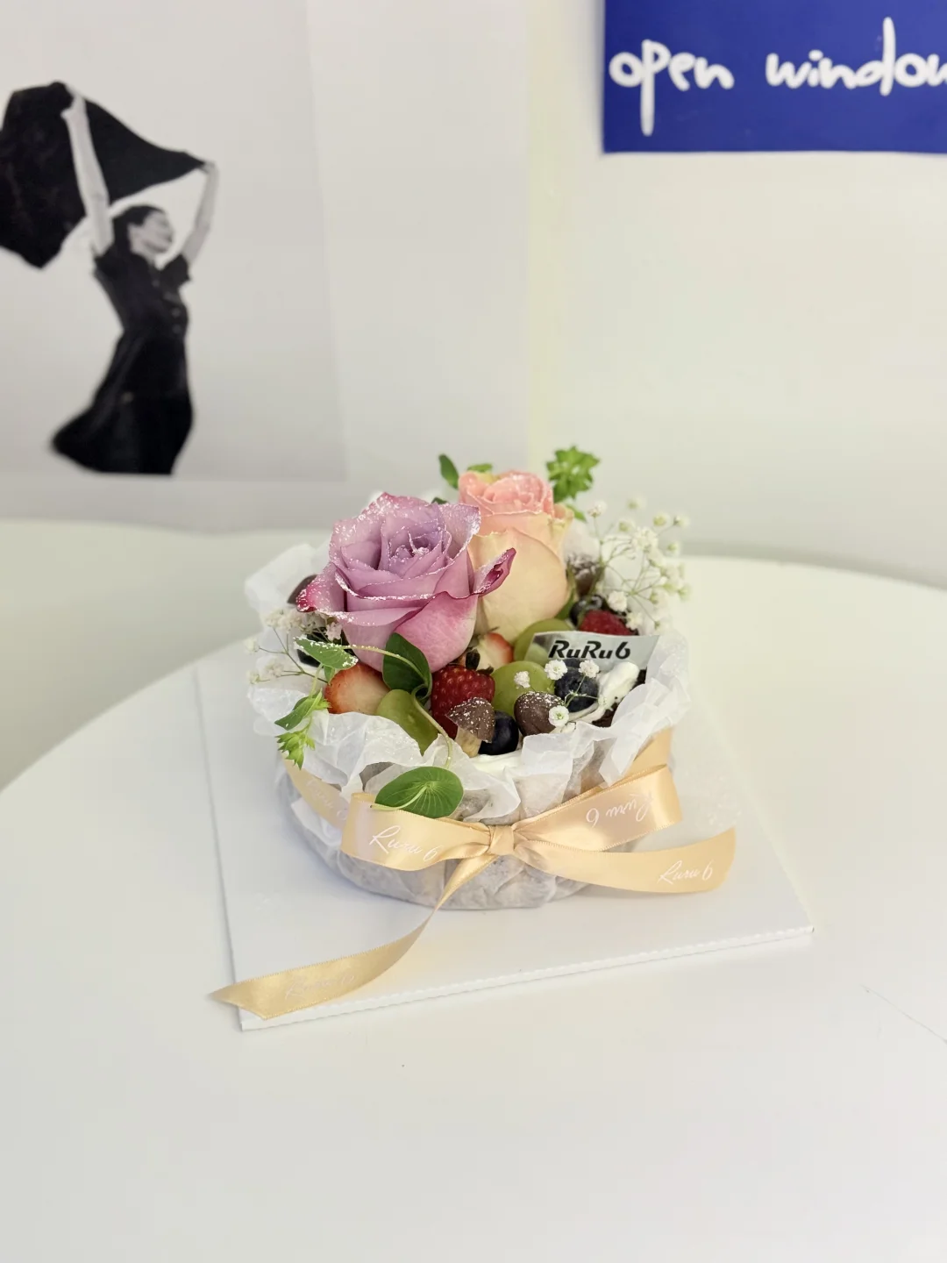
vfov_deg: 39.7
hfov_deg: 30.3
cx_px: 474
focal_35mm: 48
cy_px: 632
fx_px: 1751
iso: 200
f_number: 1.78
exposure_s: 1/120
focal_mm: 6.76
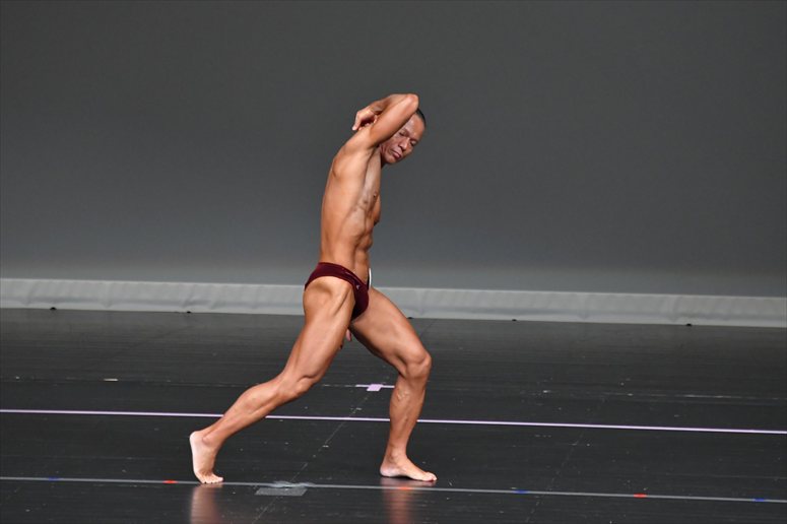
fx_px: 7539
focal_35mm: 345
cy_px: 262
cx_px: 394
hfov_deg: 6.0
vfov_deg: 4.0
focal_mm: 230
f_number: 5.6
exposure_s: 1/400
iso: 4000
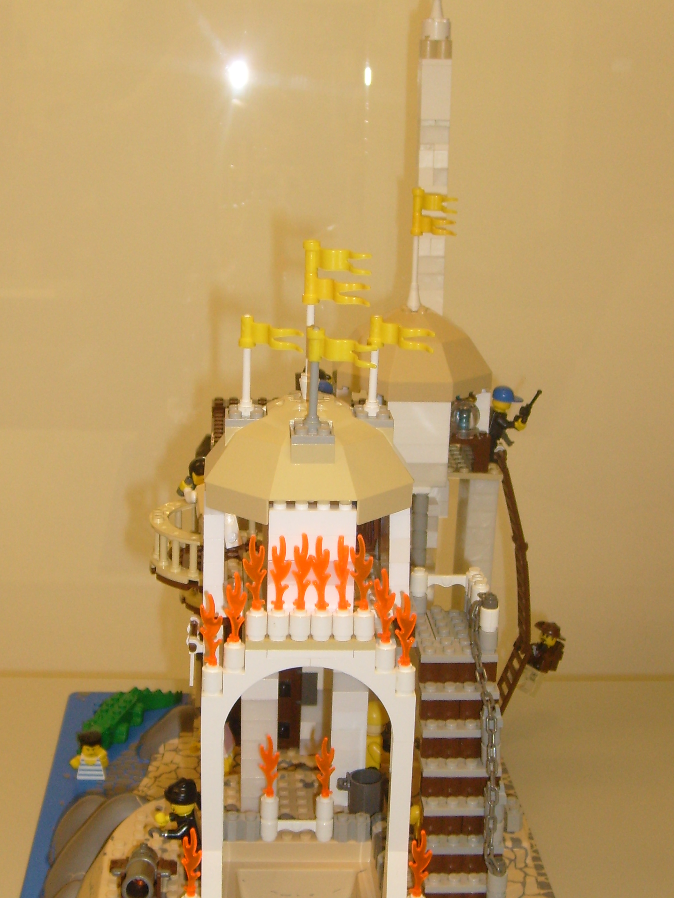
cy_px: 529
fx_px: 1376
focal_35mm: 53
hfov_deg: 27.5
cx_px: 269
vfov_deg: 36.1
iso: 100
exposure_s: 1/45
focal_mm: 5.8
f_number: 2.8
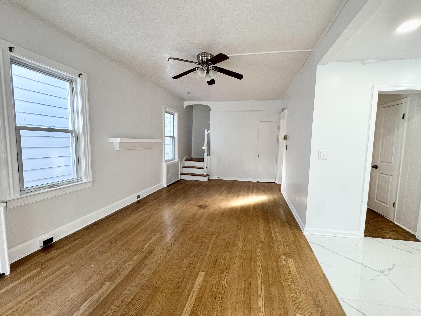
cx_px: 222
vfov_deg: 81.7
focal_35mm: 15
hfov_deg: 98.1
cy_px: 158
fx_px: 182
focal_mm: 2.22
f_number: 2.2
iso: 160
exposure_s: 1/120
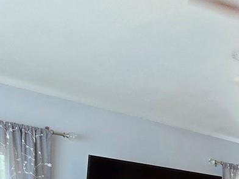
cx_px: 337
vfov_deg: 23.0
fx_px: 366
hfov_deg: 27.7
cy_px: 258
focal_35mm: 53
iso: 320
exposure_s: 1/60
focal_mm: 2.2
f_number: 2.2
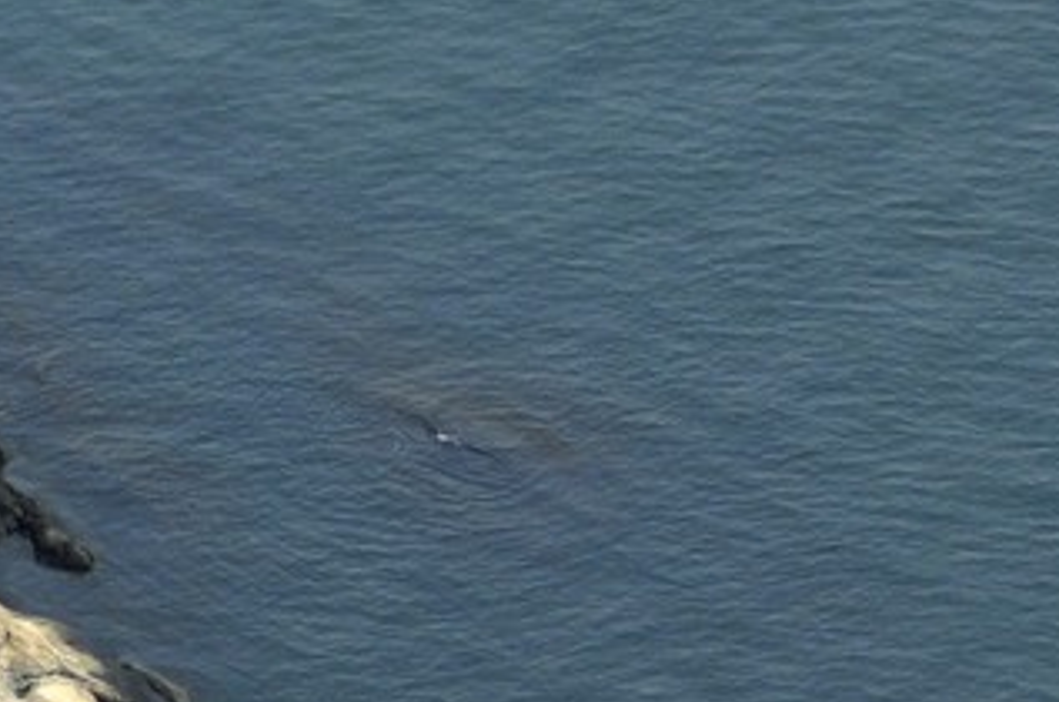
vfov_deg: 2.3
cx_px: -1323
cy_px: 1023
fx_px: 17350
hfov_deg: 3.5
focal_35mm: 591
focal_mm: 78
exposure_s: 1/1500
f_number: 2.8
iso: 160
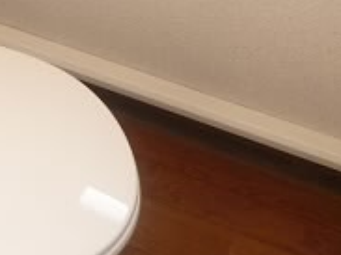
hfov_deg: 22.3
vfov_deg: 17.9
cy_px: 78
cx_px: -47
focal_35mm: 82
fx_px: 807
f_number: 2.8
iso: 160
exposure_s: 1/30
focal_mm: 4.5
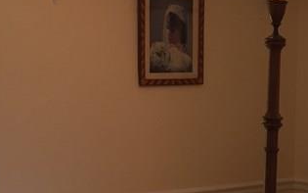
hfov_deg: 20.7
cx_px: 195
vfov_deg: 12.7
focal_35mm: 100
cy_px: 241
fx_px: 840
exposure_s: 1/30
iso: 50
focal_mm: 4.15
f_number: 2.2
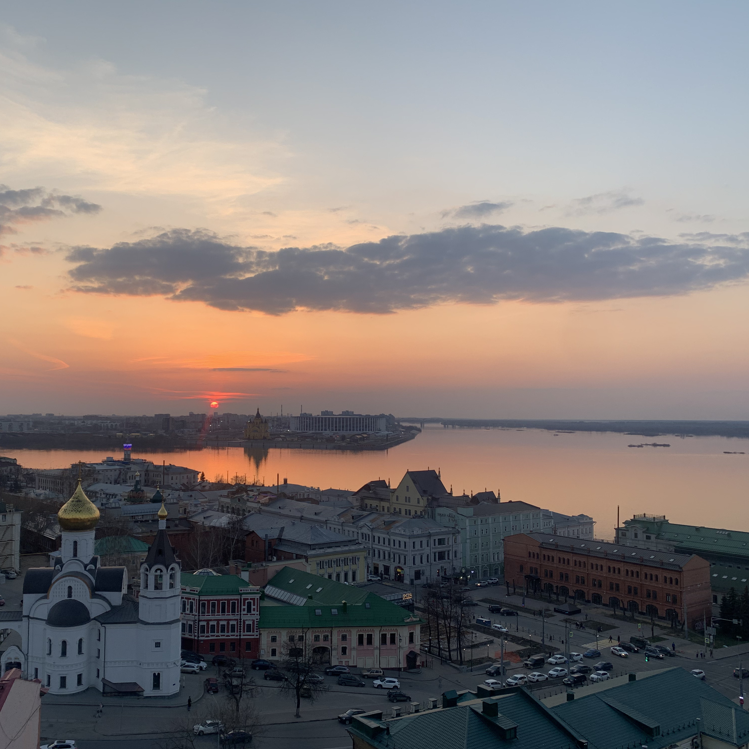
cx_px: 307
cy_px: 375
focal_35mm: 31
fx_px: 759
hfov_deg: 52.2
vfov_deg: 52.5
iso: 25
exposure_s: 1/271
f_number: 1.8
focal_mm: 4.25
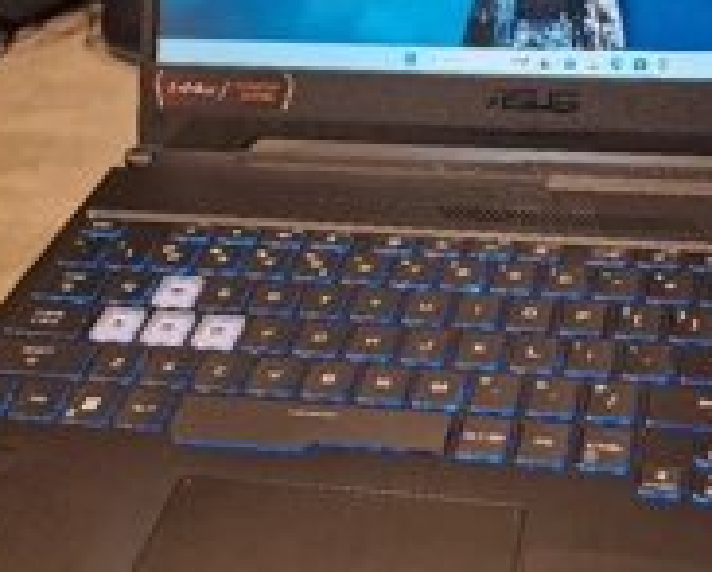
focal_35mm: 49
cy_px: 261
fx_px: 1034
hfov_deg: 37.1
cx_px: 529
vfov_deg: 30.9
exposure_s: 1/100
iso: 500
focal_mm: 6.4
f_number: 1.8
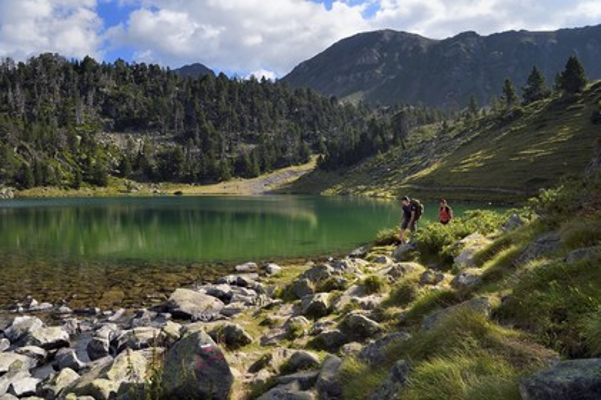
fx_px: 400
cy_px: 200
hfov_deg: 73.8
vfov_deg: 53.1
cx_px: 300
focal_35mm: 24
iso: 200
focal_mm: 24
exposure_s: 1/200
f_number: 13
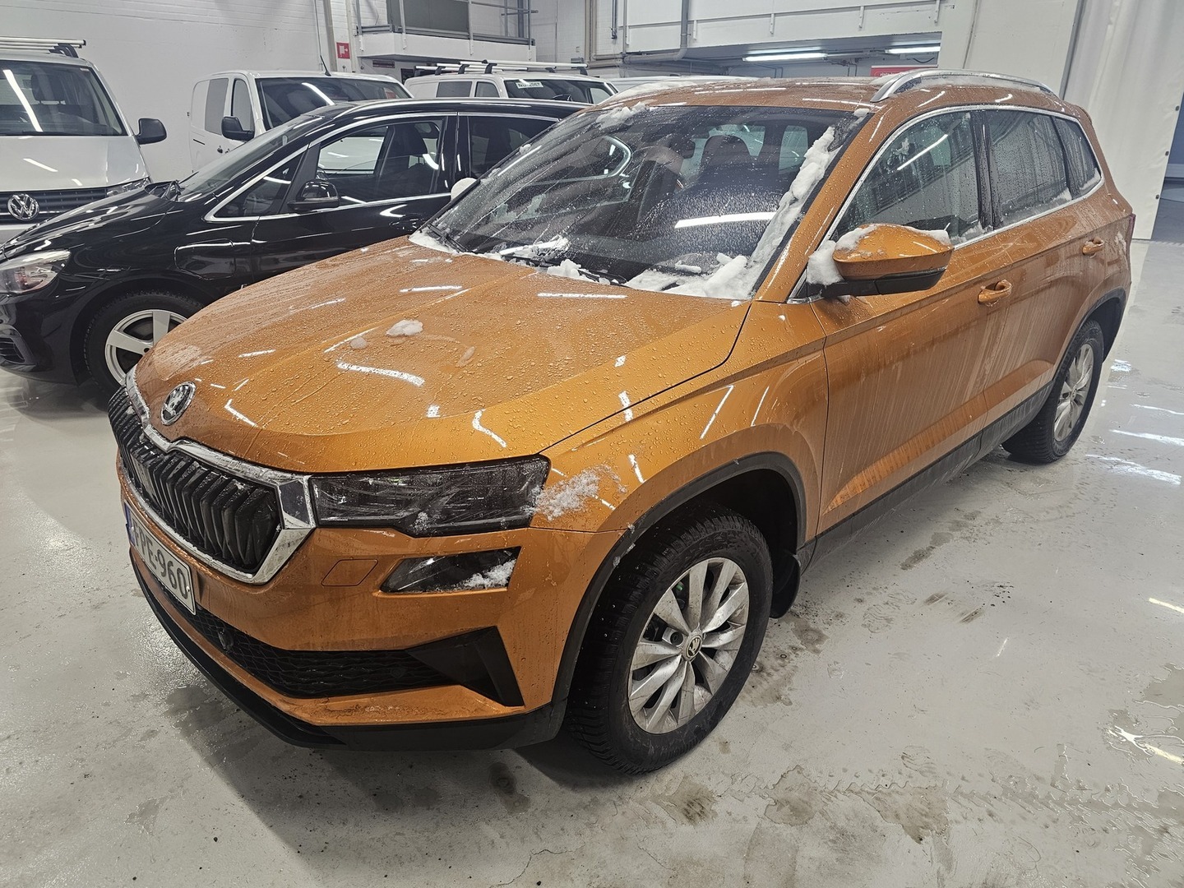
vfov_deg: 58.9
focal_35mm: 23
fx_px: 787
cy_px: 444
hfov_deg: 73.9
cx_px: 592
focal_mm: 6.3
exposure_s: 1/100
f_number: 1.7
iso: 125
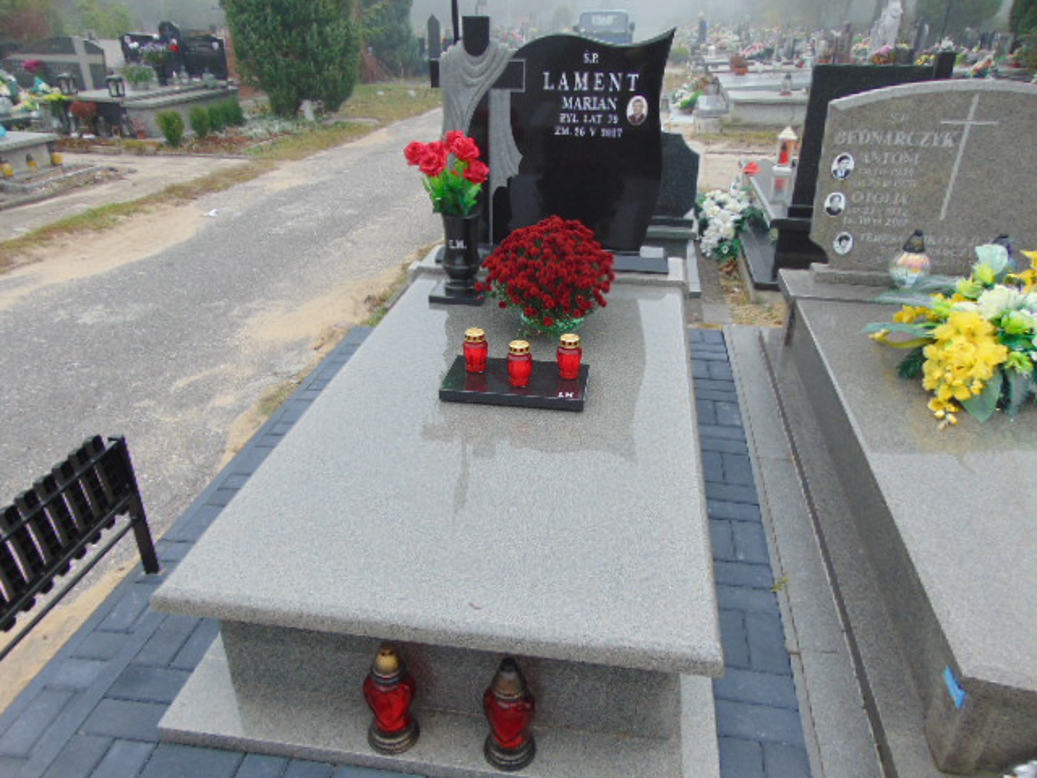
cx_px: 518
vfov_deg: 54.9
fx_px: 749
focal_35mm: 25
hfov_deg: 69.4
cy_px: 389
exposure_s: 1/320
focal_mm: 4.5
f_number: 3
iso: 80
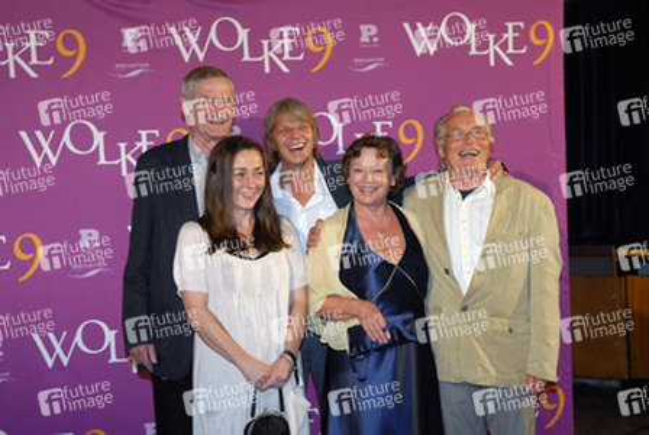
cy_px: 218
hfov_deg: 30.5
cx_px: 324
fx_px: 1191
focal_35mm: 66
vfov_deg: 20.7
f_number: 5.6
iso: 800
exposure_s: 1/125
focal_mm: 44
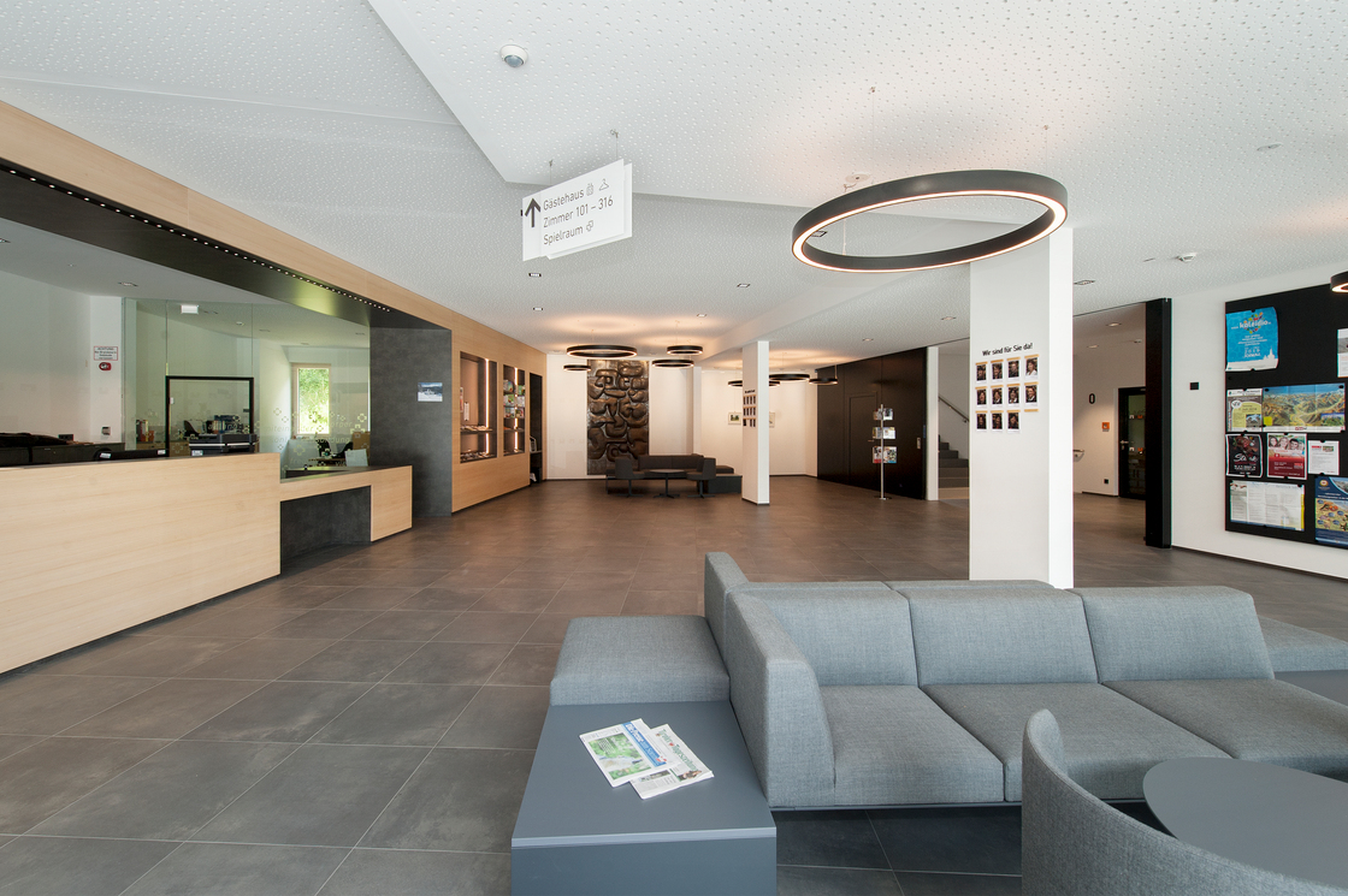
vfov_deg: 81.1
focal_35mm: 14
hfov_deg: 104.3
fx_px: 524
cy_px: 448
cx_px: 674
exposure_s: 1/20
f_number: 11
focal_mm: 14
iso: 250
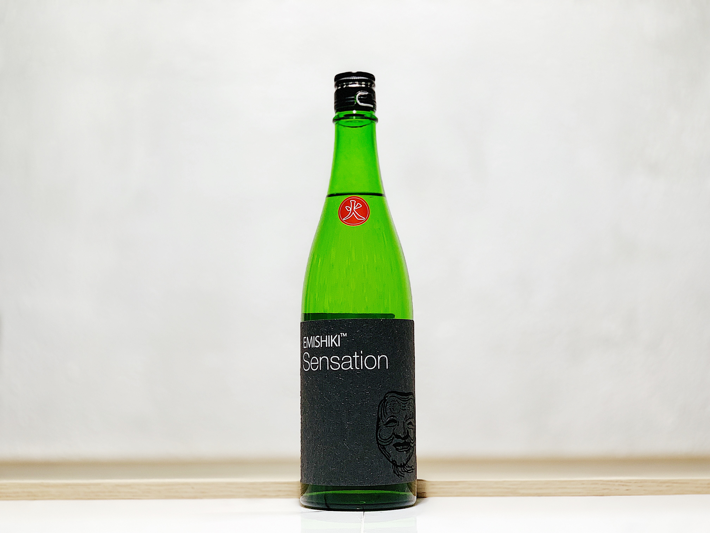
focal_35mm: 52
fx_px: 1067
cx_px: 355
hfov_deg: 36.8
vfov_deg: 28.0
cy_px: 266
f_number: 2.4
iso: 80
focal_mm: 6
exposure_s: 1/60
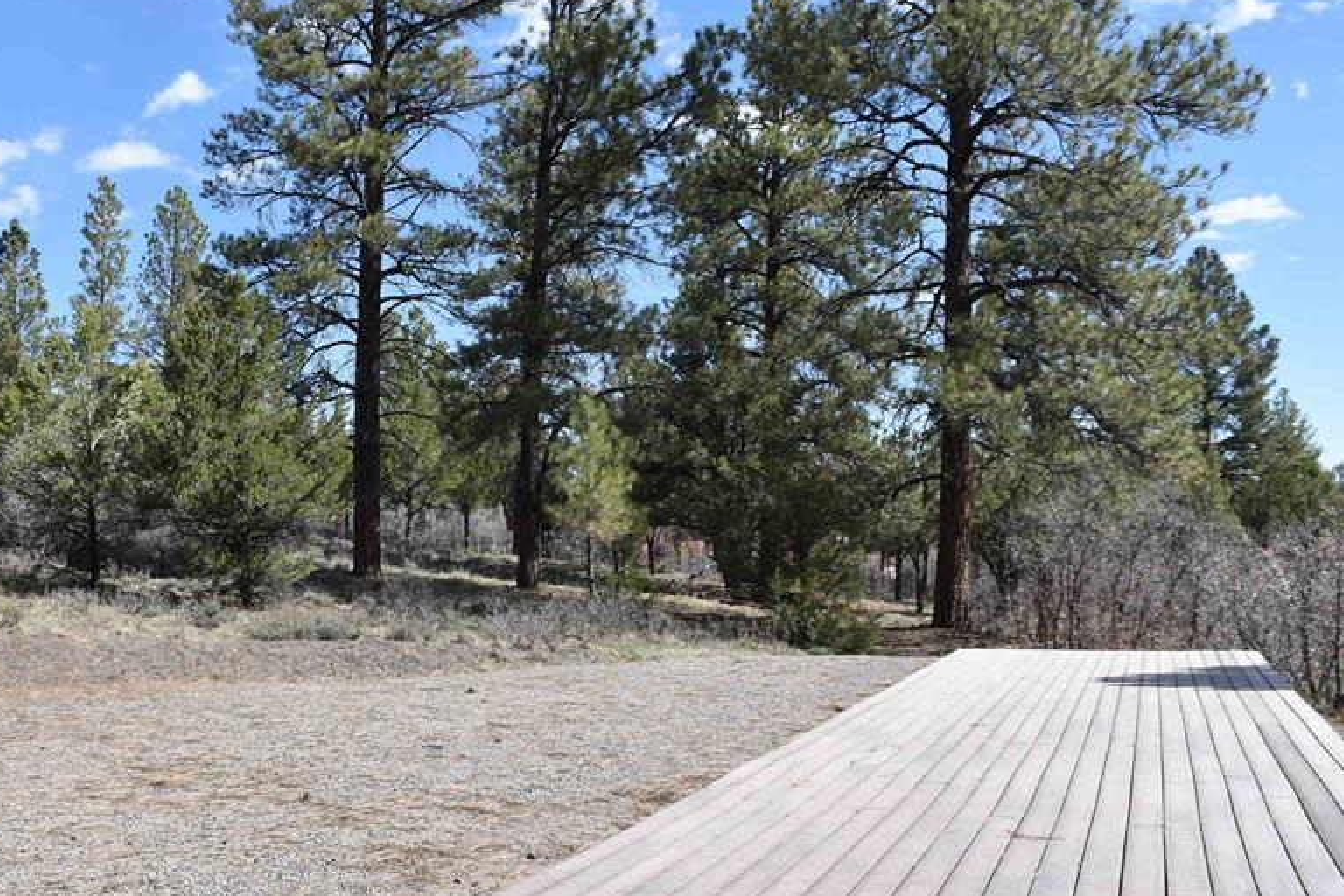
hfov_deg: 52.4
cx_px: 478
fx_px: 1344
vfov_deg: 36.9
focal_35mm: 36
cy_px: 462
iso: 200
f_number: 9
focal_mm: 18
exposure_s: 1/320
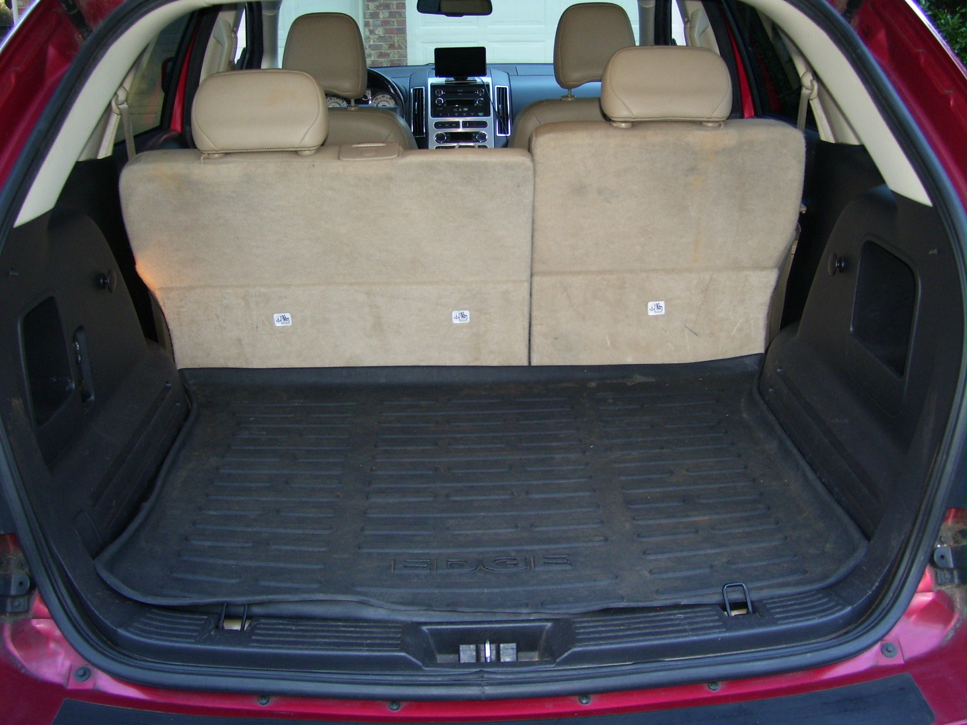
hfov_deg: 50.1
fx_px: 1034
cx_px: 484
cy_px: 362
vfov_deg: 38.7
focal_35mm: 37
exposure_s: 1/60
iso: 125
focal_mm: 6
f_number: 2.7
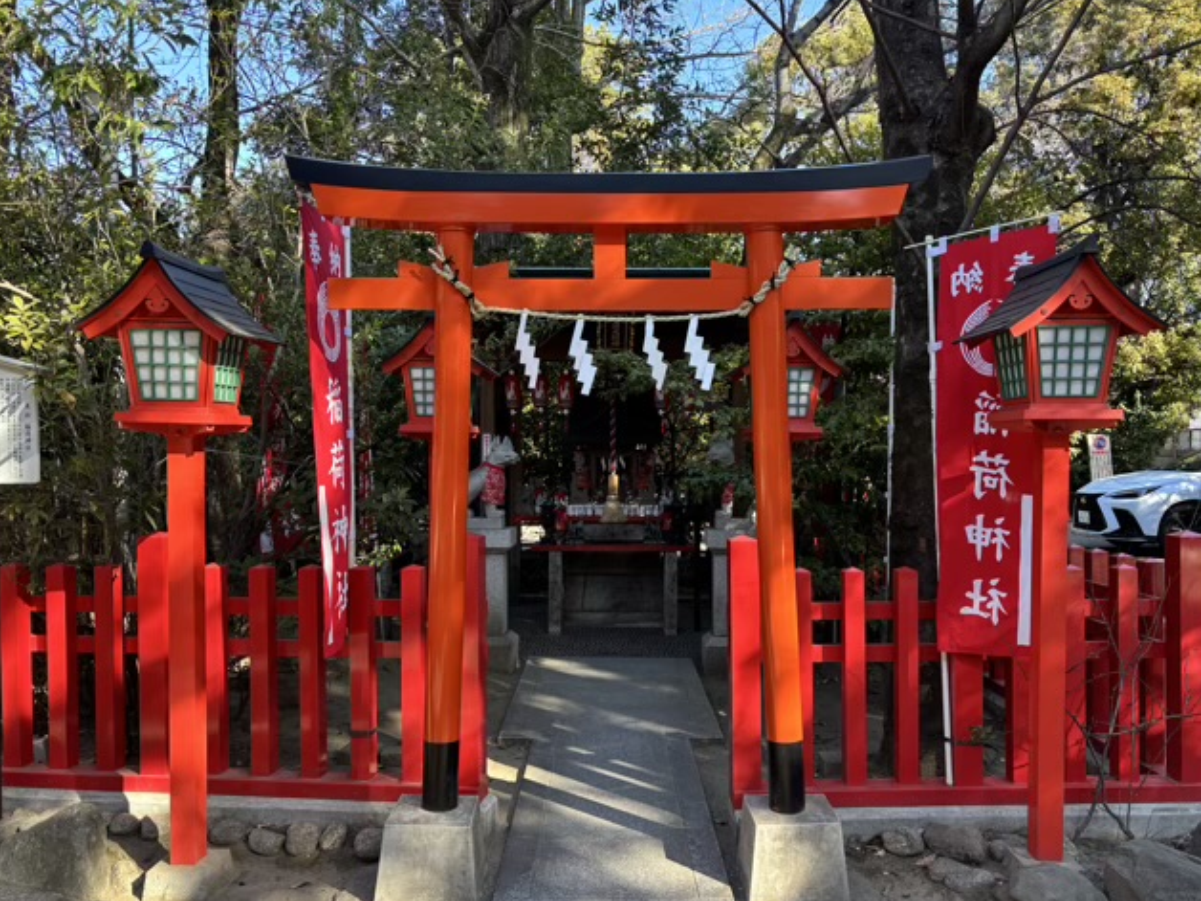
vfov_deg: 48.2
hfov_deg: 61.6
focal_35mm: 29
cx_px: 623
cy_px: 472
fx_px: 1006
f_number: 1.6
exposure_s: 1/161
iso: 40
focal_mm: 5.96
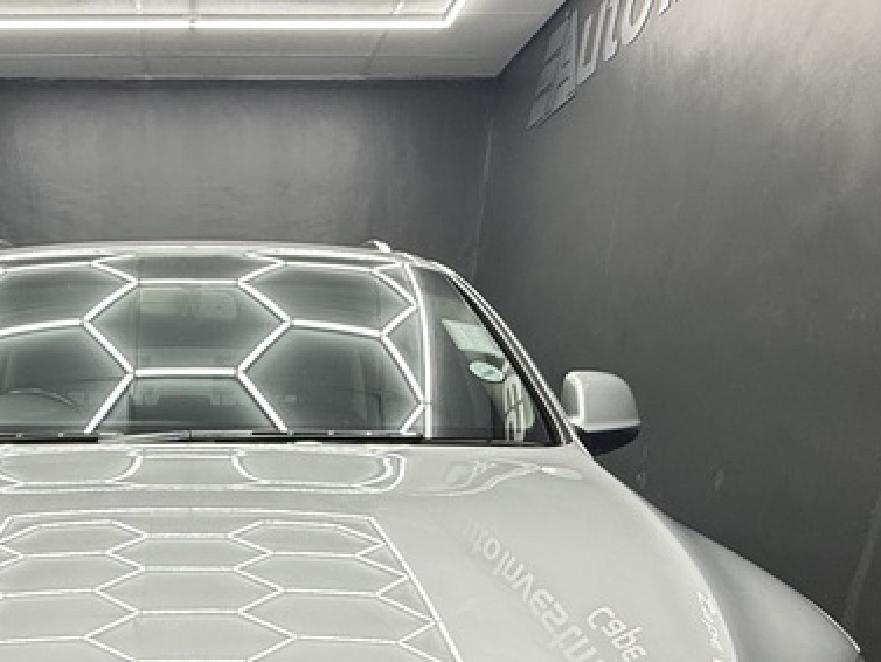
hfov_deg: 46.5
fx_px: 967
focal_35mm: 38
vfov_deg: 30.6
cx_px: 182
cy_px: 837
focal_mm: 2.22
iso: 64
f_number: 2.2
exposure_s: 1/100
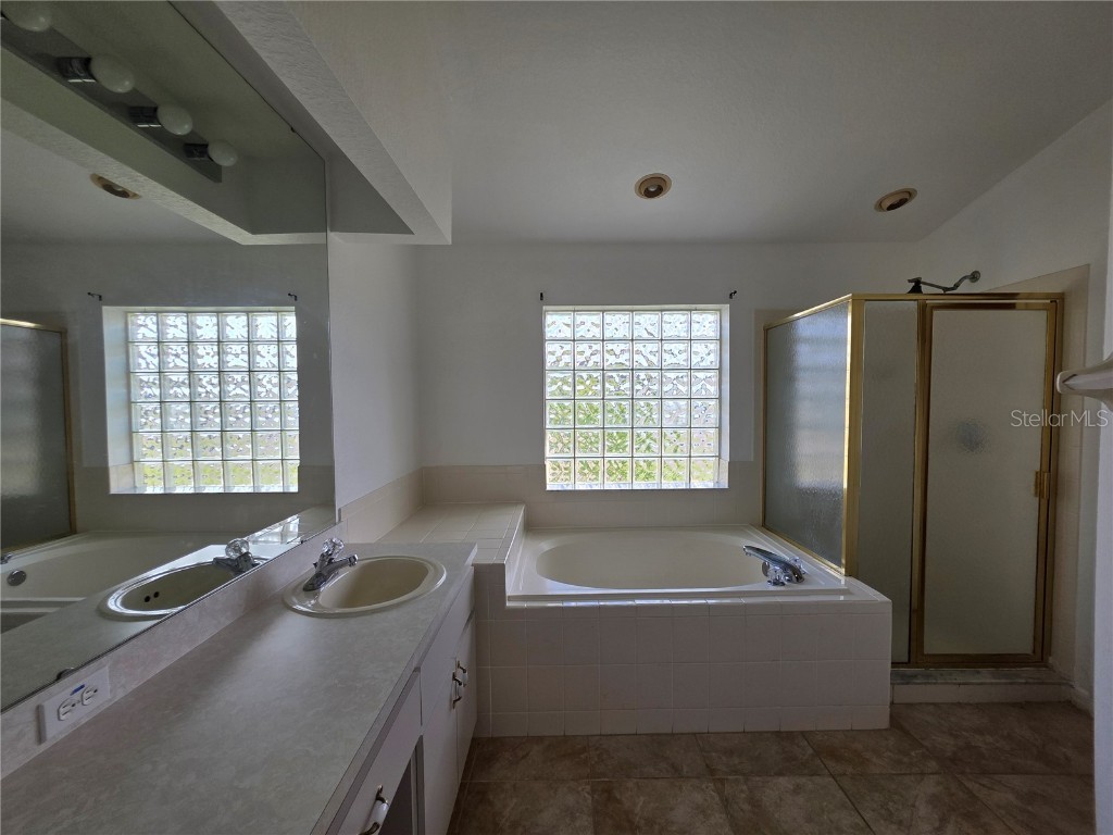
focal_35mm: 13
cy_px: 418
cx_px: 556
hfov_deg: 106.2
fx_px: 418
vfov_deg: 89.9
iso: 40
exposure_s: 1/189
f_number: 1.9
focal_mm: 2.2
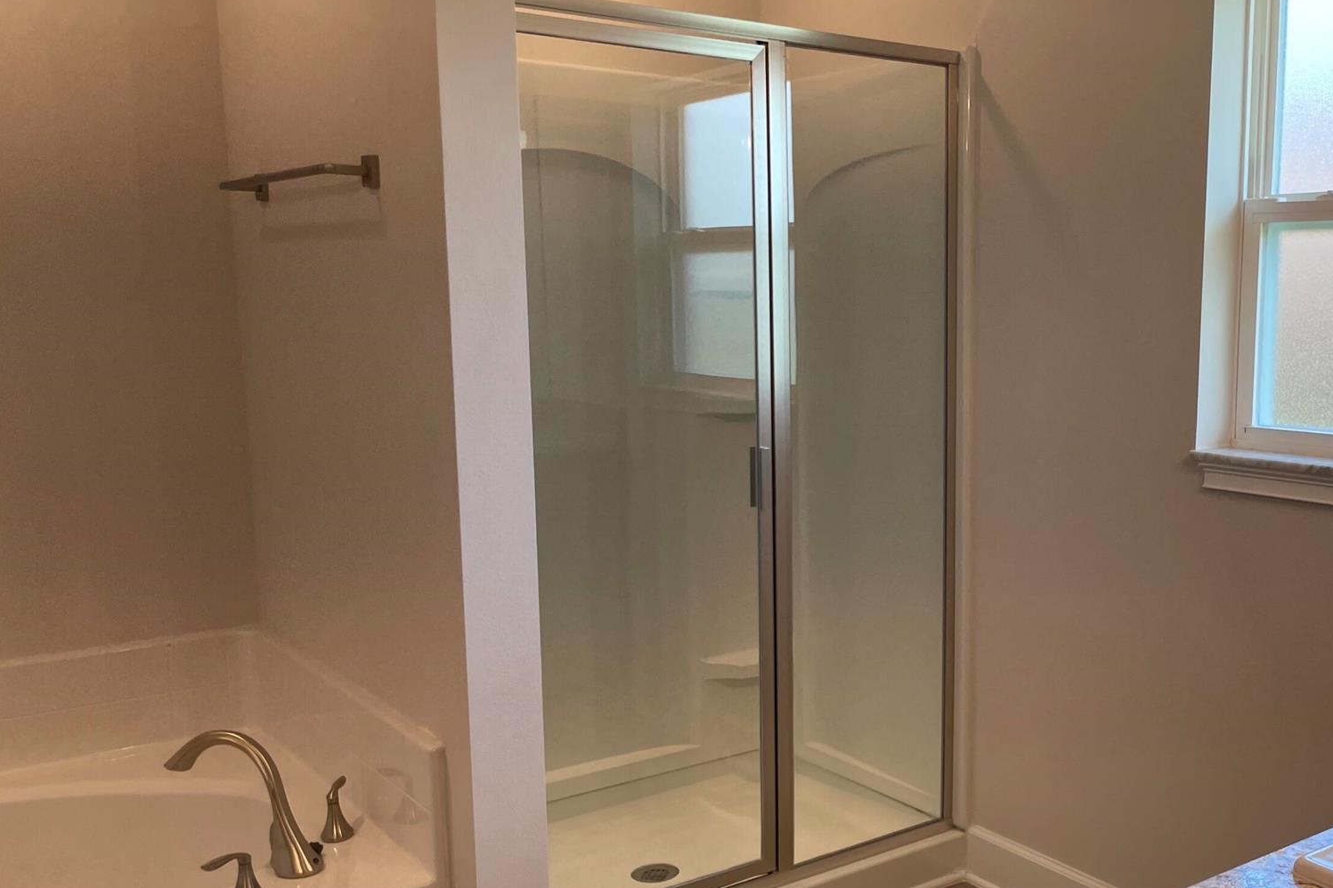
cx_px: 909
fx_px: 1370
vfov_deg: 35.9
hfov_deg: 50.8
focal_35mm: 37
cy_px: 502
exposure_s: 1/120
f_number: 1.6
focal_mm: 4.2
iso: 40
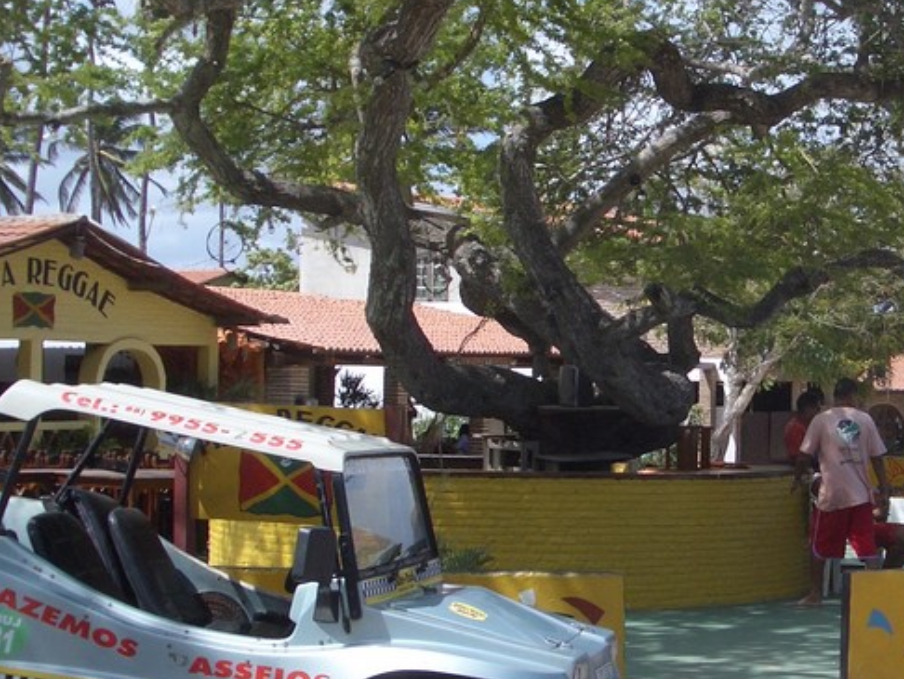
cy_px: 318
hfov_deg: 26.6
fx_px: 1881
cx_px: 701
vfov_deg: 20.5
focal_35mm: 72
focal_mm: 5.8
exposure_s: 1/400
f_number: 4.3
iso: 50
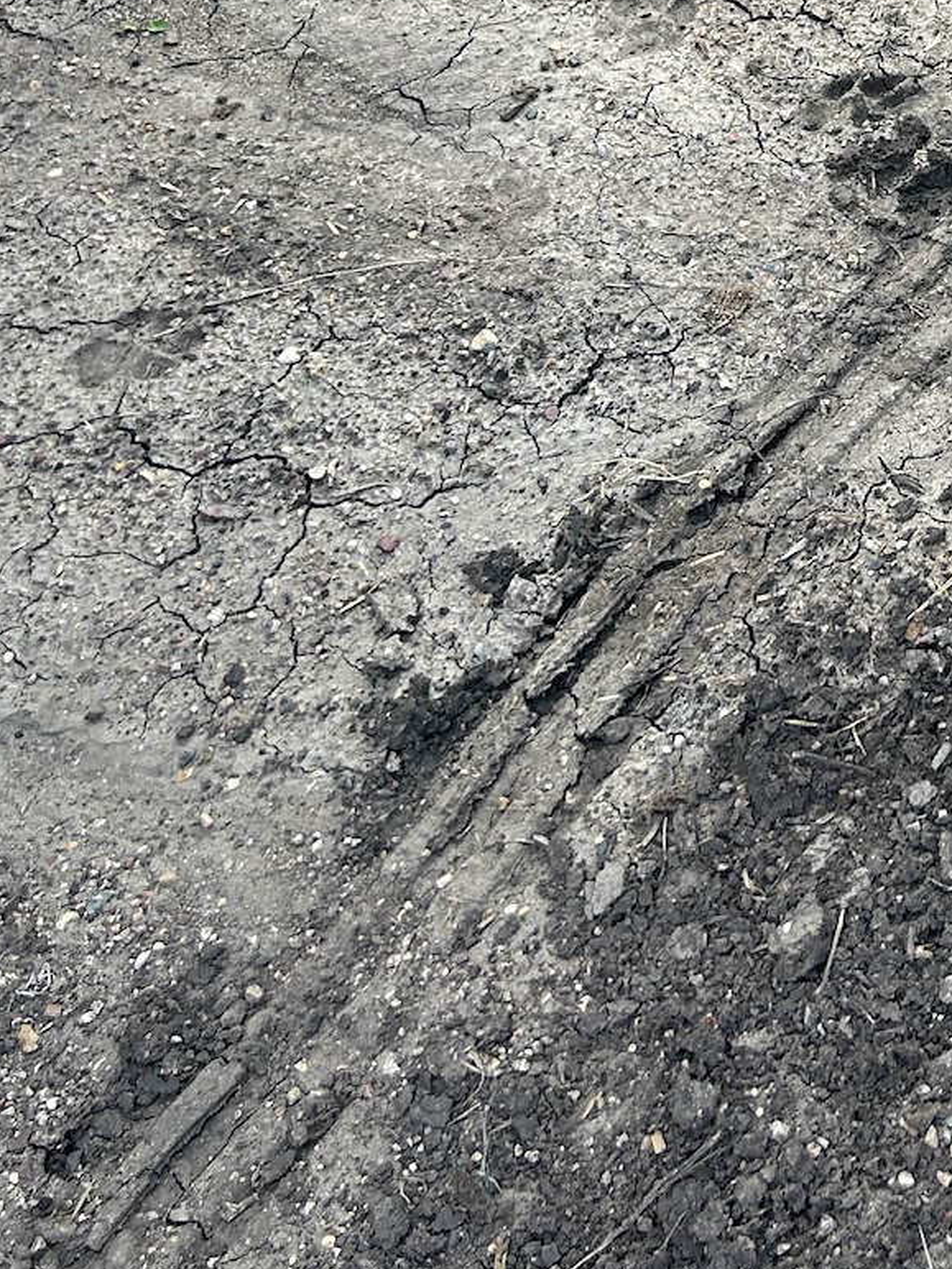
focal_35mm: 69
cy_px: -117
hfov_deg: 20.1
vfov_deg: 26.1
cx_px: 1116
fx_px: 2530
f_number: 1.5
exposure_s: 1/536
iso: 50
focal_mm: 5.7
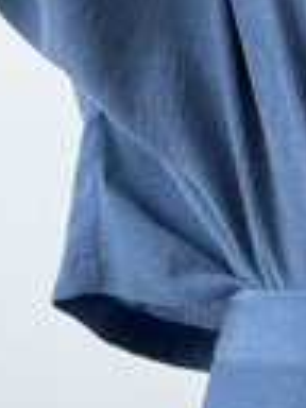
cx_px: 491
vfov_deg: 9.6
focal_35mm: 200
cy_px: -228
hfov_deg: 7.3
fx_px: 2357
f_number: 1.78
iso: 64
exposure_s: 1/175
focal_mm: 6.76
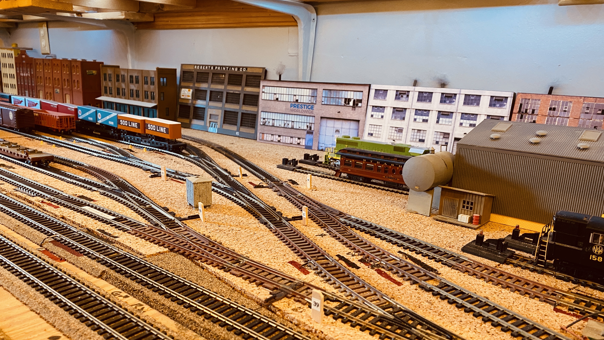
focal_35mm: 29
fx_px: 464
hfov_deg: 66.1
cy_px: 182
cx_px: 303
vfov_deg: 40.2
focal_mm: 4.25
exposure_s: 1/60
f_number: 1.8
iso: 250
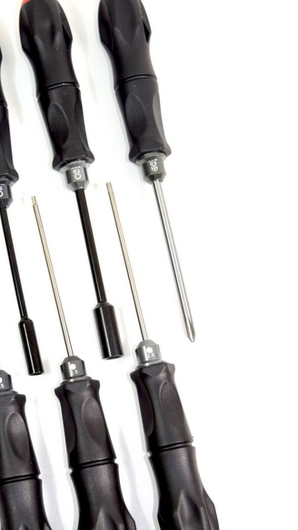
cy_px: 292
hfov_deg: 17.9
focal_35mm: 67
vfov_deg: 31.5
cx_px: 65
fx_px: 938
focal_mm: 31
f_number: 4.2
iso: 100
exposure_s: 1/40
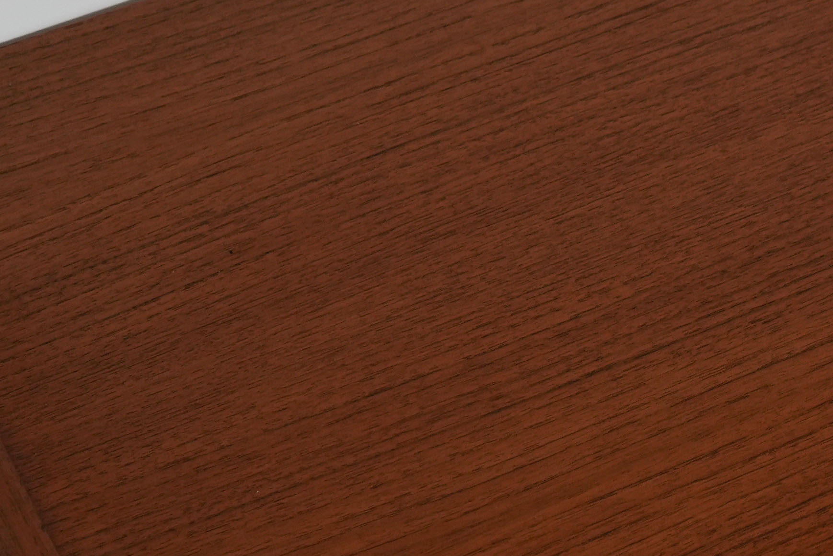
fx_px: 2892
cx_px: 790
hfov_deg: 16.1
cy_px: 269
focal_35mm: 125
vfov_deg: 11.0
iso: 500
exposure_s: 1/25
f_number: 6.3
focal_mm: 31
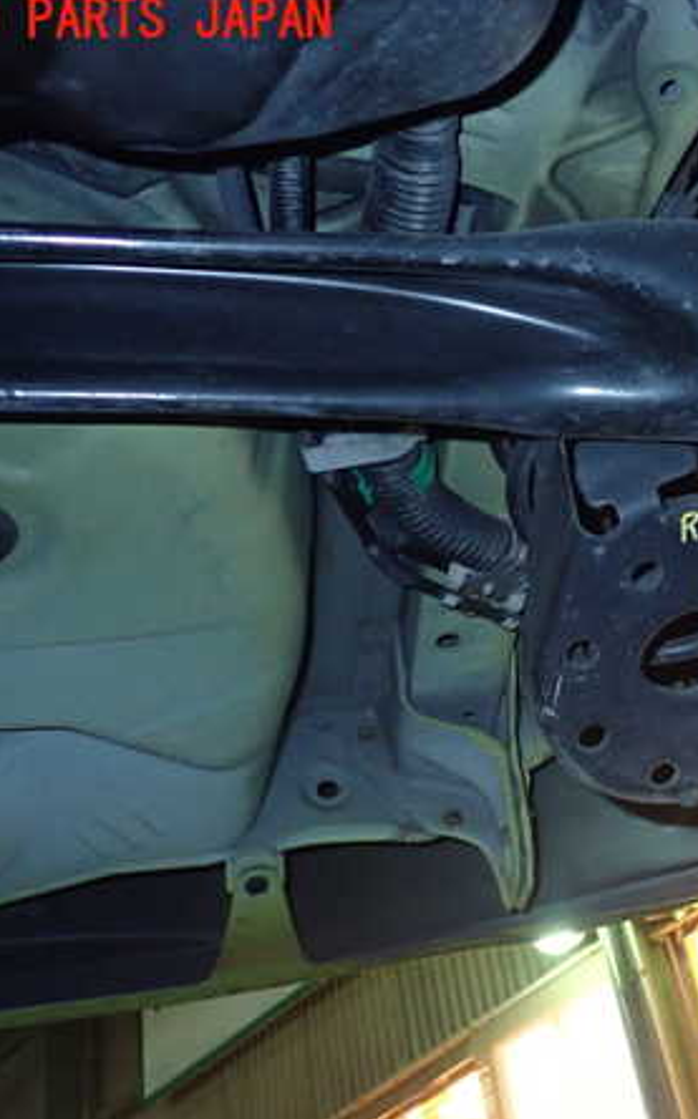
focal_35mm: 43
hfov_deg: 28.6
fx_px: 1310
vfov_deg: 46.2
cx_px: 630
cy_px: 557
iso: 800
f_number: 6.3
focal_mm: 5.5
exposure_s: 1/30
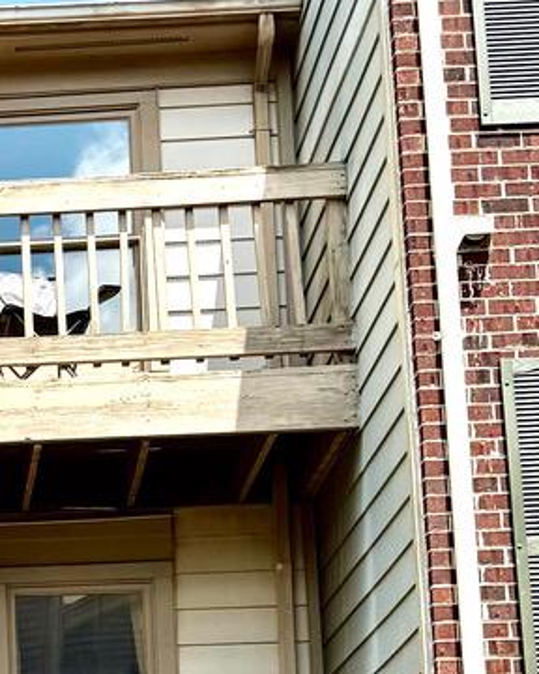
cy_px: 764
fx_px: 1994
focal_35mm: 100
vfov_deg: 18.4
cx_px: -210
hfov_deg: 14.6
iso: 80
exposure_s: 1/5714
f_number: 1.78
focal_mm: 6.76
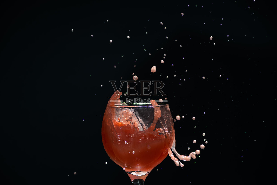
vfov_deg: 9.5
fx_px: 1116
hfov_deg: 14.1
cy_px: 92
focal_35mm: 145
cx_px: 138
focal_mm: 145
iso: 100
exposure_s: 1/200
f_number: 8
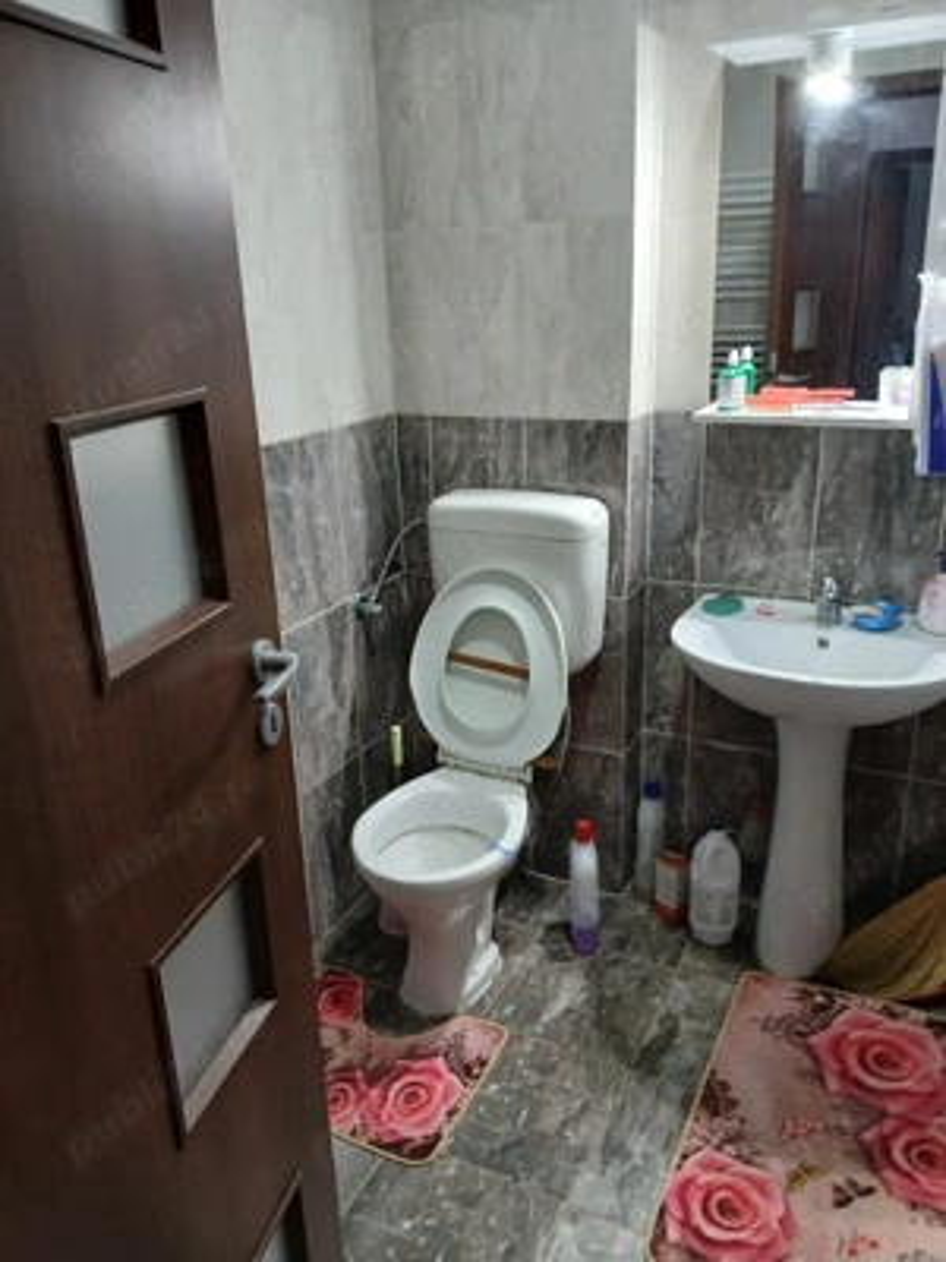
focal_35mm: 26
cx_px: 473
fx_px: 947
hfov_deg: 53.1
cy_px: 631
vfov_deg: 67.3
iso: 200
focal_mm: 3.98
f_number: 1.8
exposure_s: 1/33
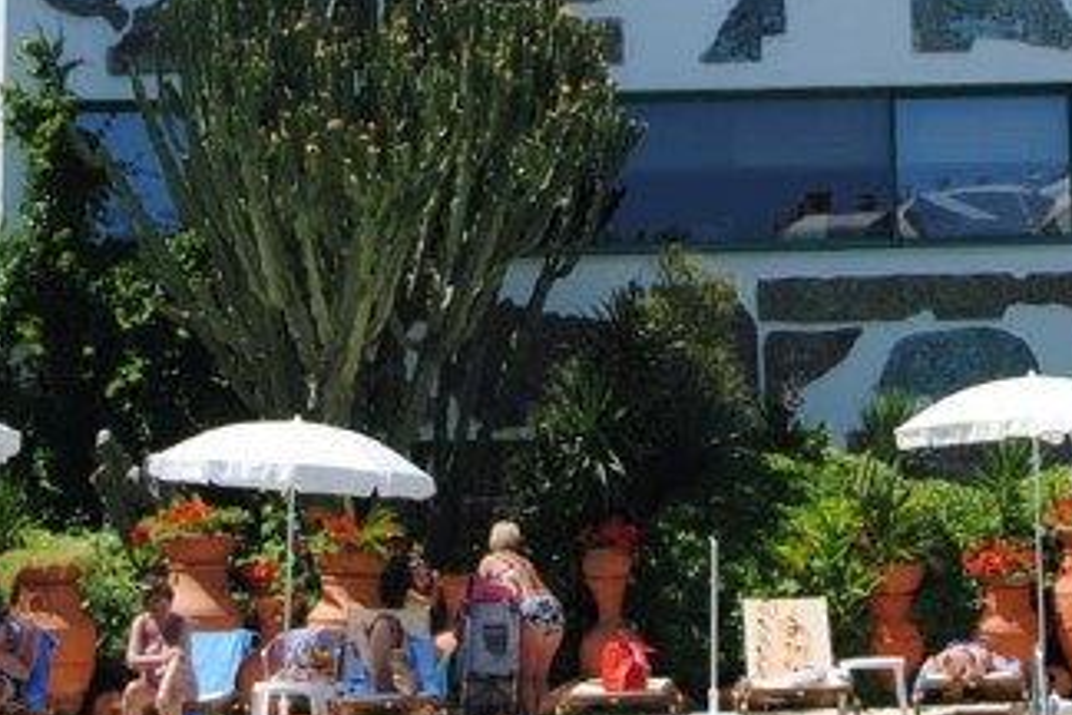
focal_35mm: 112
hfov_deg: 18.1
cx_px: 905
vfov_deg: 12.1
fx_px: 3328
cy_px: -30
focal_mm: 21
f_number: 8
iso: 100
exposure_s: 1/250
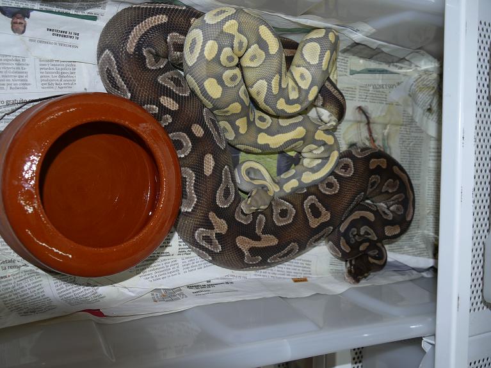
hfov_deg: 46.8
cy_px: 184
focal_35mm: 40
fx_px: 567
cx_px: 246
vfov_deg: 35.9
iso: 100
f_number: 4.3
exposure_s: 1/30
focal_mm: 20
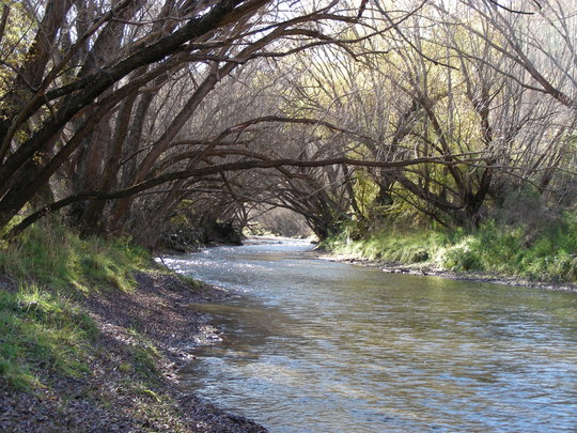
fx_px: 1050
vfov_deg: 23.3
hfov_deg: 30.7
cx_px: 288
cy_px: 216
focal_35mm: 63
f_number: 3.5
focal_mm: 10.5
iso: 50
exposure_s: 1/46.3
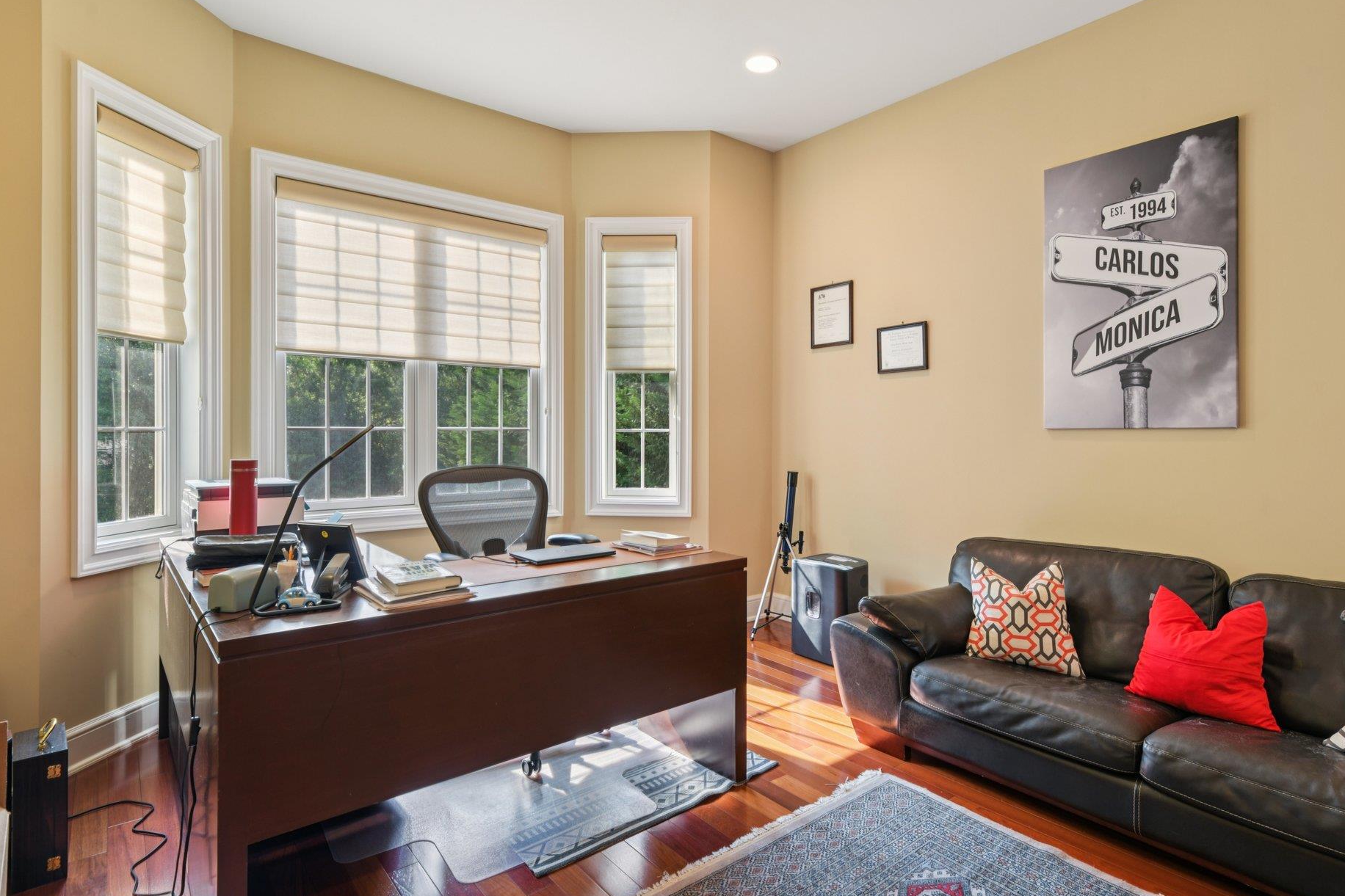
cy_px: 427
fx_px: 710
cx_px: 736
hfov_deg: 86.7
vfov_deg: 64.5
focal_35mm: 19
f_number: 8
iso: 200
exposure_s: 1/30
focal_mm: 17
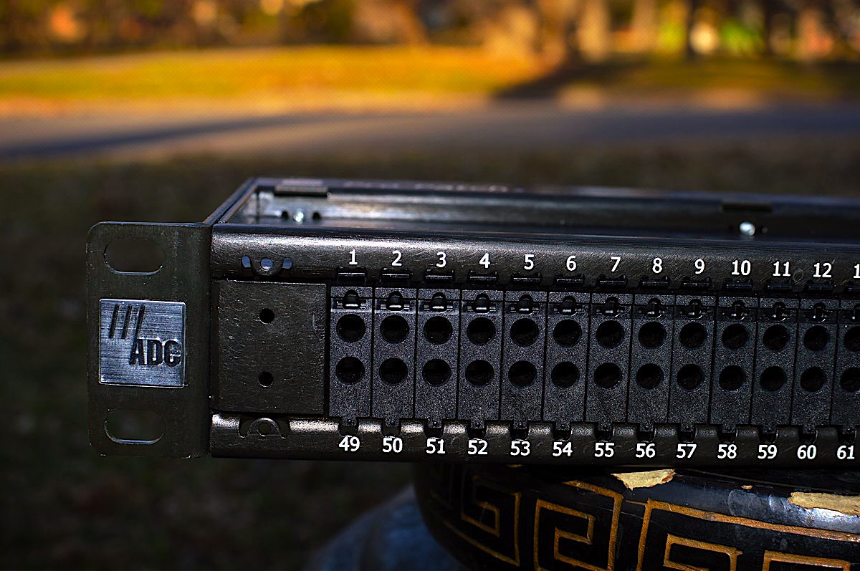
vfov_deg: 25.7
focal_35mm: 52
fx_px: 1253
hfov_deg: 37.9
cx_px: 430
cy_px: 286
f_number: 8
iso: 100
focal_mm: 35
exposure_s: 1/60
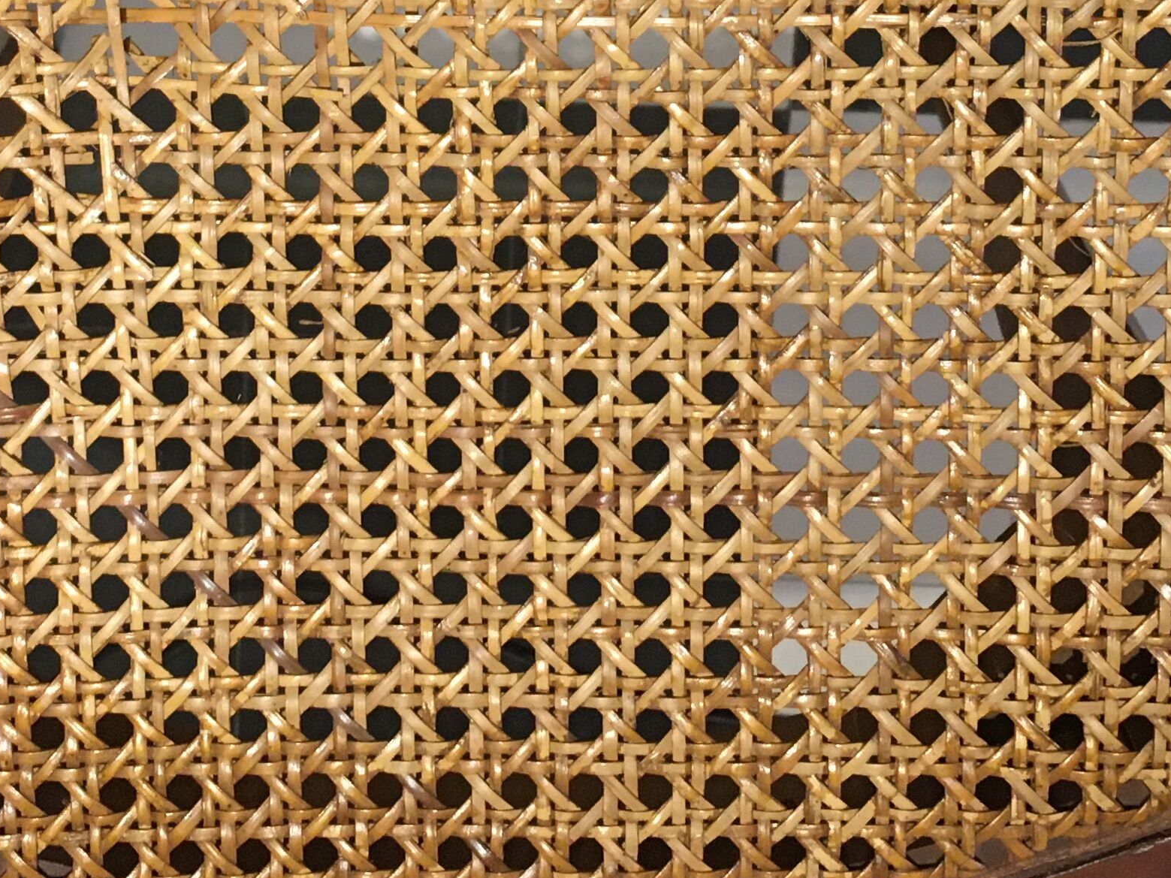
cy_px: -151
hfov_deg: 25.9
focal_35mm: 75
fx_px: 2537
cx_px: 475
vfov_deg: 18.7
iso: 160
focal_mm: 4.15
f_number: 2.2
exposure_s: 1/33
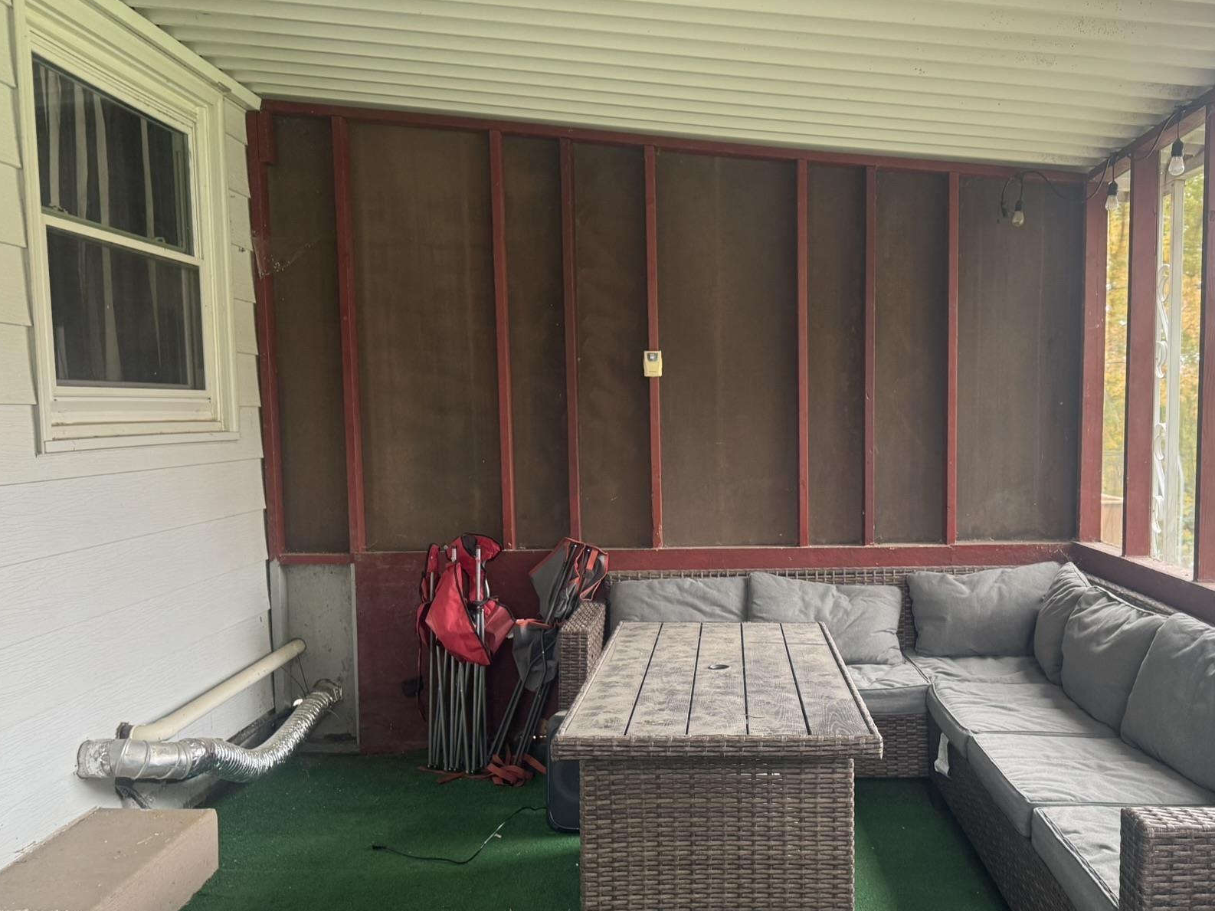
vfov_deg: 45.4
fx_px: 1088
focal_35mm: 31
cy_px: 500
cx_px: 738
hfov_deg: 57.8
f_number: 1.78
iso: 200
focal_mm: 6.76
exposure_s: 1/62
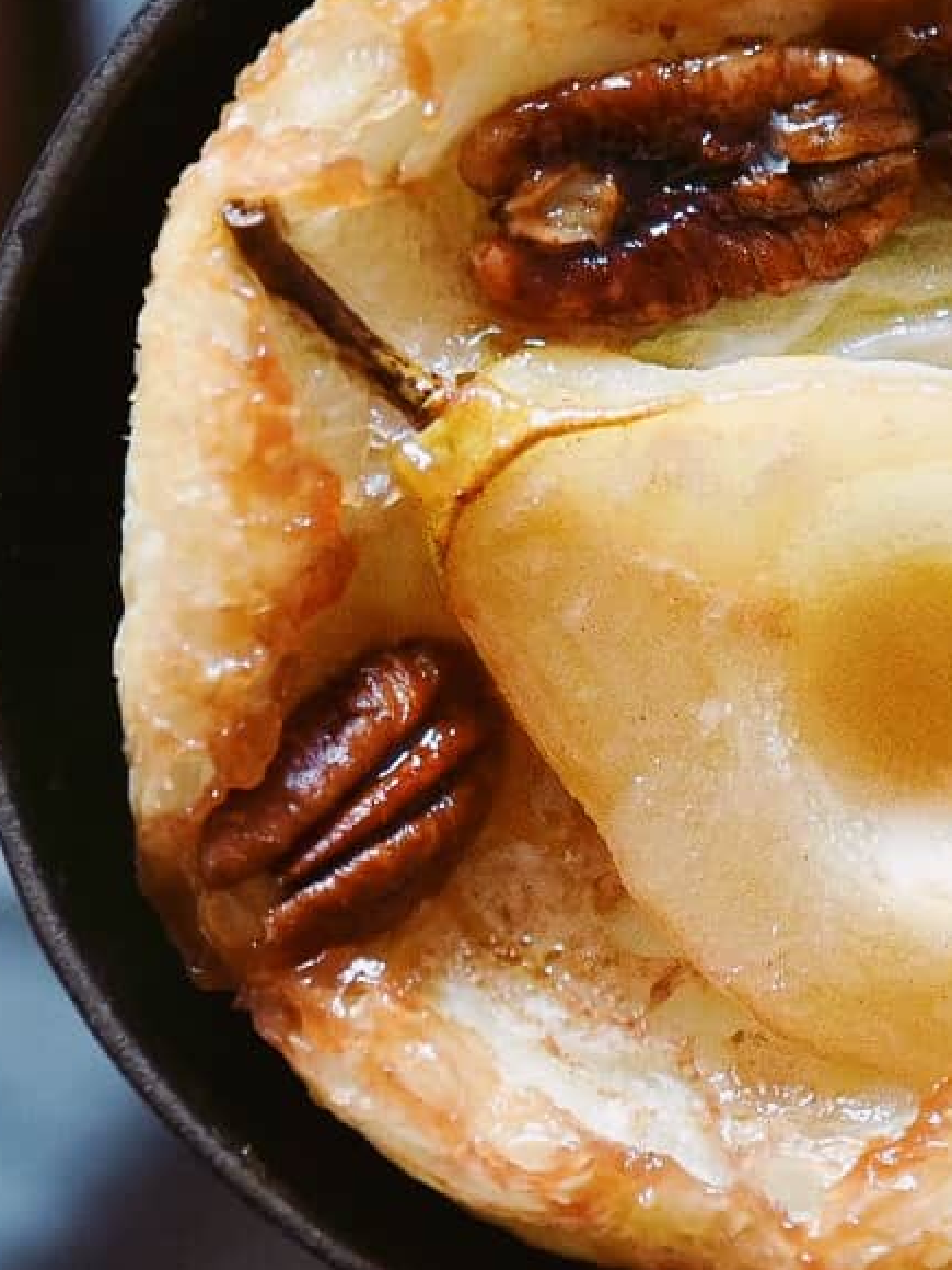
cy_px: 642
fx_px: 10341
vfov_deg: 7.0
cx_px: -11
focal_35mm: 282
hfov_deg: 5.3
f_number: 3
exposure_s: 1/125
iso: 5000
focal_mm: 105
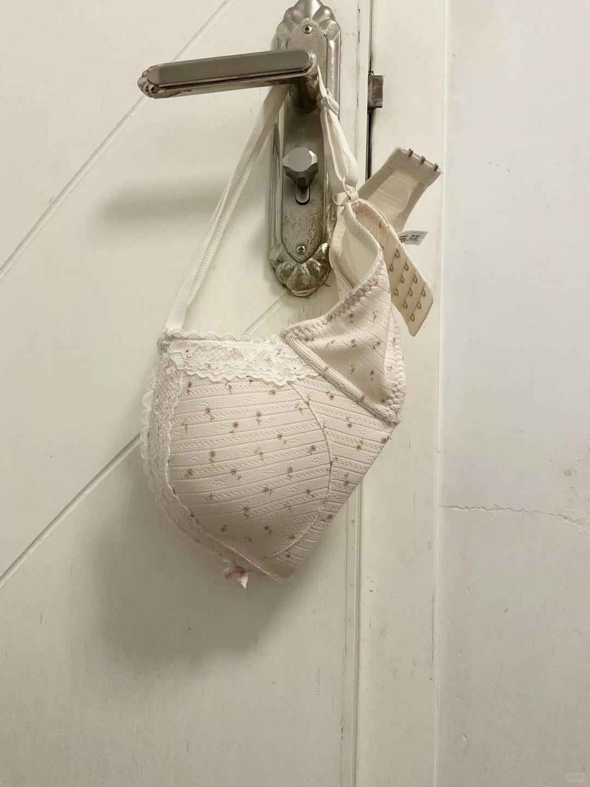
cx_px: 295
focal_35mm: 29
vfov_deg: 61.7
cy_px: 394
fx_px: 659
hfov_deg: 48.2
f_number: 1.8
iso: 200
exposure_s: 1/60
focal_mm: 3
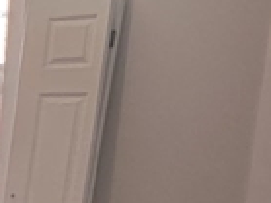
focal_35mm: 103
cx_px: -261
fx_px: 806
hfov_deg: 15.5
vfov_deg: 13.6
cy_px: 291
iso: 200
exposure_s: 1/60
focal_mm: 2.22
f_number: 2.2
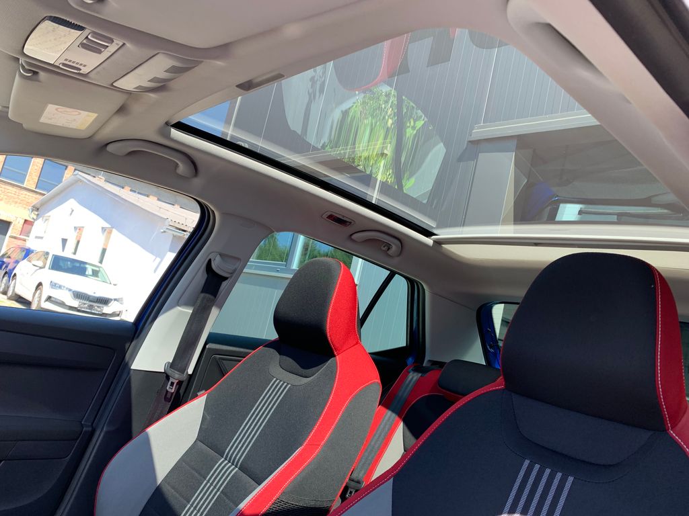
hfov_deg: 67.3
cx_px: 344
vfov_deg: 53.1
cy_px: 258
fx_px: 518
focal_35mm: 26
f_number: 1.8
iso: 25
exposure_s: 1/133
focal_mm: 4.25
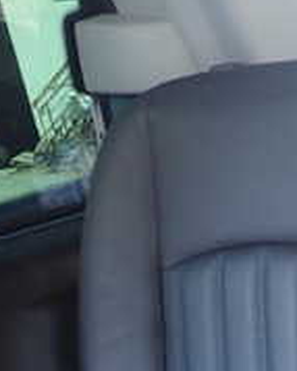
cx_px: 573
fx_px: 902
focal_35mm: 82
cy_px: 307
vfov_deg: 22.9
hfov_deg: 15.4
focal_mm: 4.5
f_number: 2
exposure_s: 1/40
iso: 200
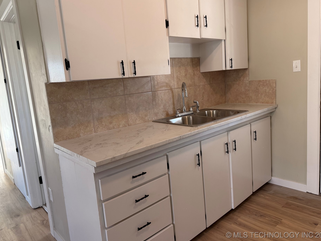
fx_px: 232
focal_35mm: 25
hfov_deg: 69.4
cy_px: 117
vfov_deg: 54.9
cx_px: 166
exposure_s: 1/120
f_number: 1.78
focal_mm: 6.76
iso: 125
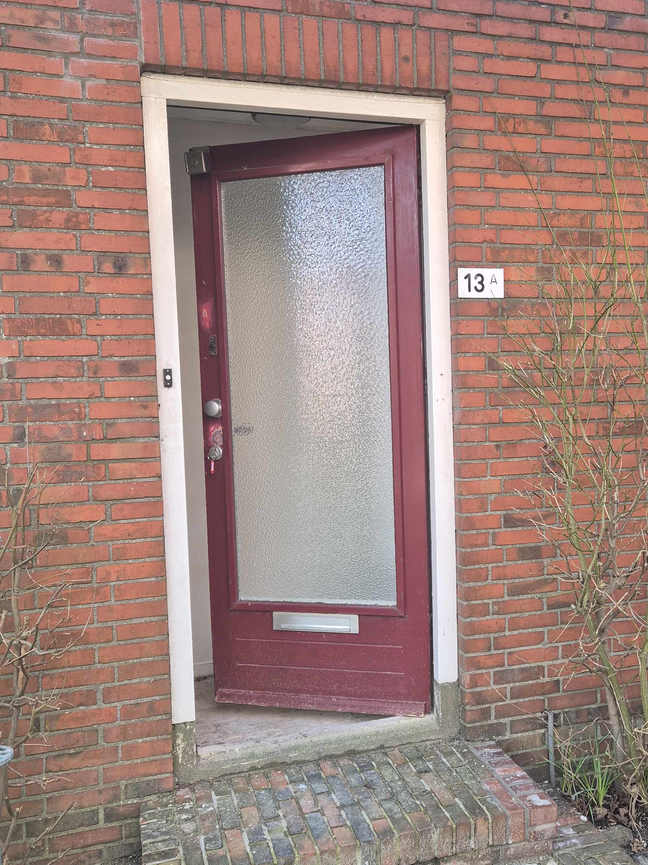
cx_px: 385
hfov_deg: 41.6
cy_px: 462
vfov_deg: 53.9
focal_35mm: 34
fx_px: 849
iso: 125
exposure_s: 1/180
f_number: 1.8
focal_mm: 5.4
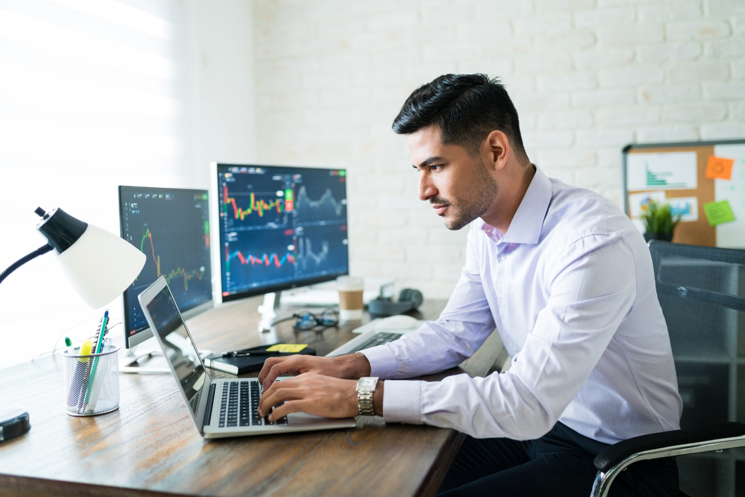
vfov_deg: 37.9
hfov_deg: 54.4
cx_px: 372
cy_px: 248
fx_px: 724
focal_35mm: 35
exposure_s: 1/100
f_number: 1.8
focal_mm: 35
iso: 800
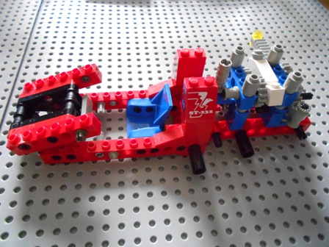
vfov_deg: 53.1
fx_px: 247
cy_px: 124
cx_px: 164
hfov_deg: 67.3
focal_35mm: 26
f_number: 3.2
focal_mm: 4.6
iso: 800
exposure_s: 1/30
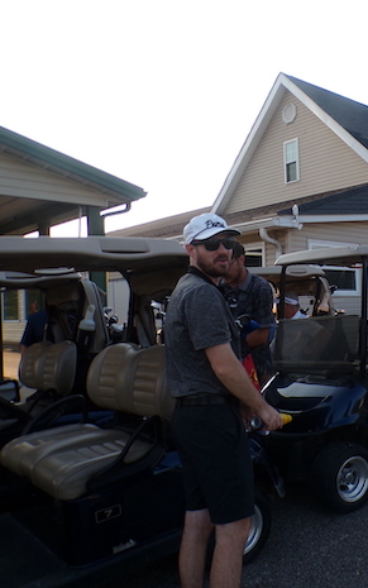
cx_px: 388
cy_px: 292
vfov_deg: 55.3
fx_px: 561
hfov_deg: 32.6
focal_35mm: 35
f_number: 3
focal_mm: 4.3
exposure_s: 1/400
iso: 100
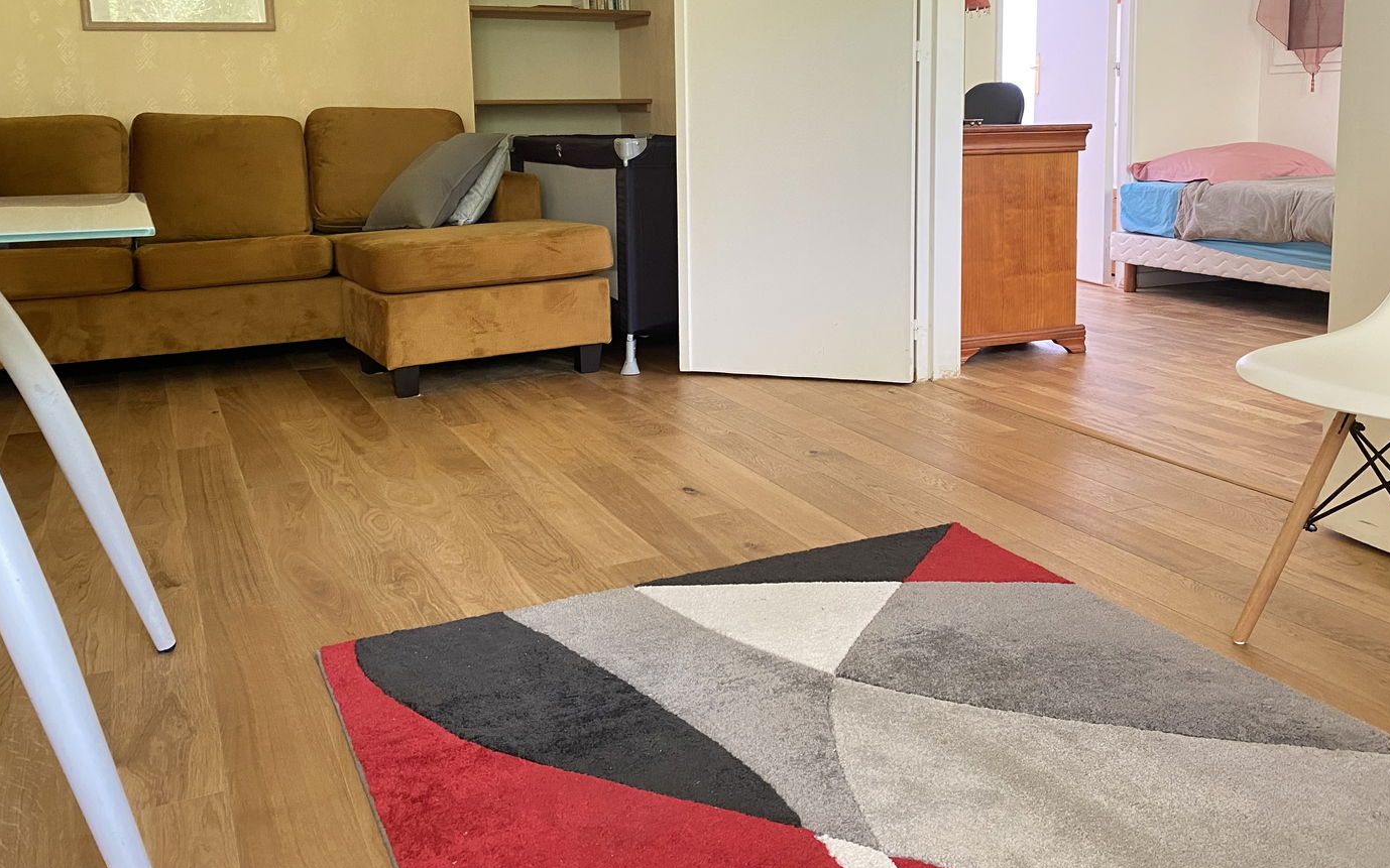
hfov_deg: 59.6
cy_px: 266
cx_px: 758
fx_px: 1212
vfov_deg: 38.8
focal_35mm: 32
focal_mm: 4.25
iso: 250
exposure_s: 1/60
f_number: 1.8
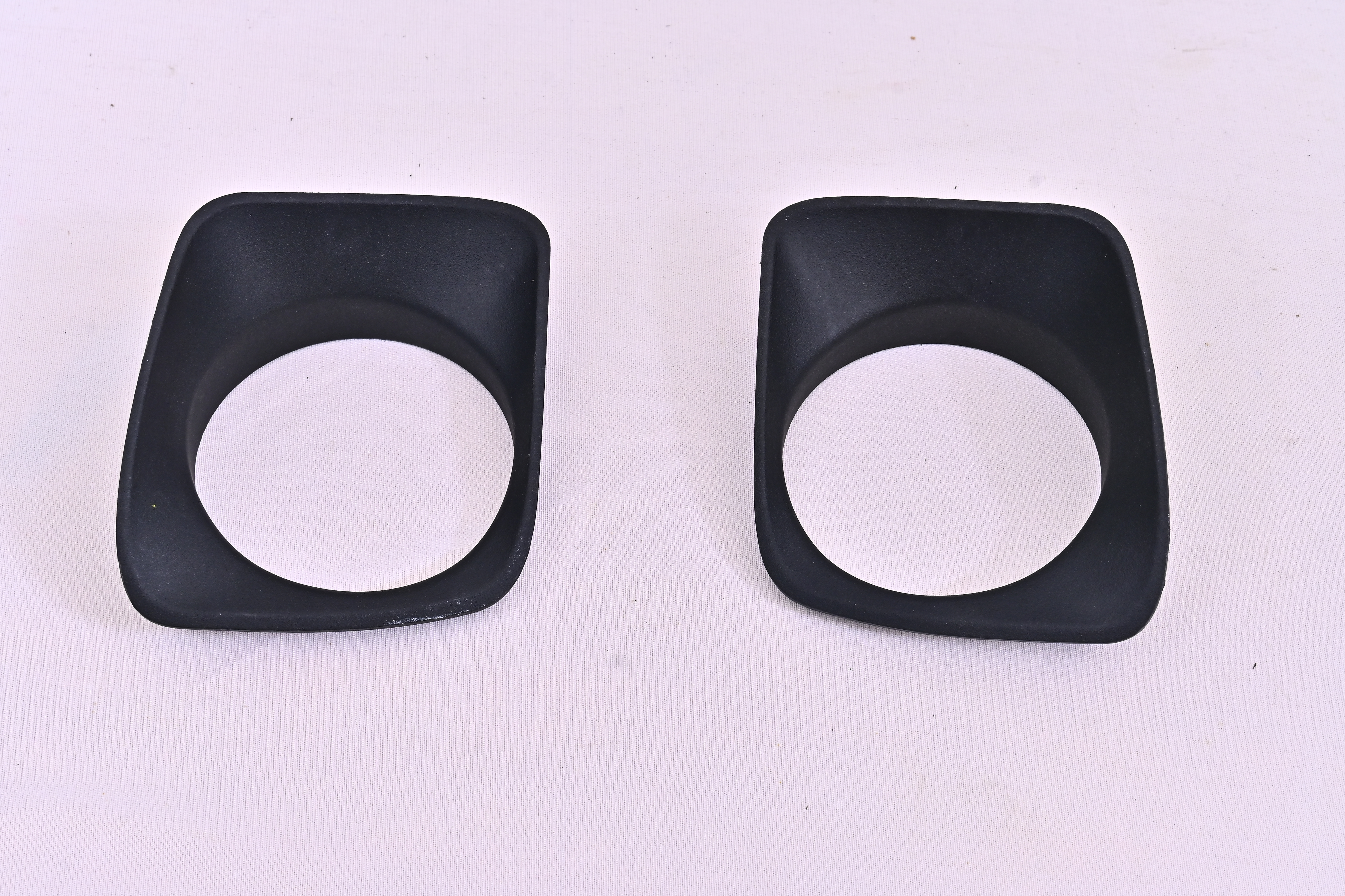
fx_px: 2522
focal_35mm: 68
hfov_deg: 29.9
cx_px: 672
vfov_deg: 20.2
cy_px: 448
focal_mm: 45
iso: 125
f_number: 13
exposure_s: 1/160
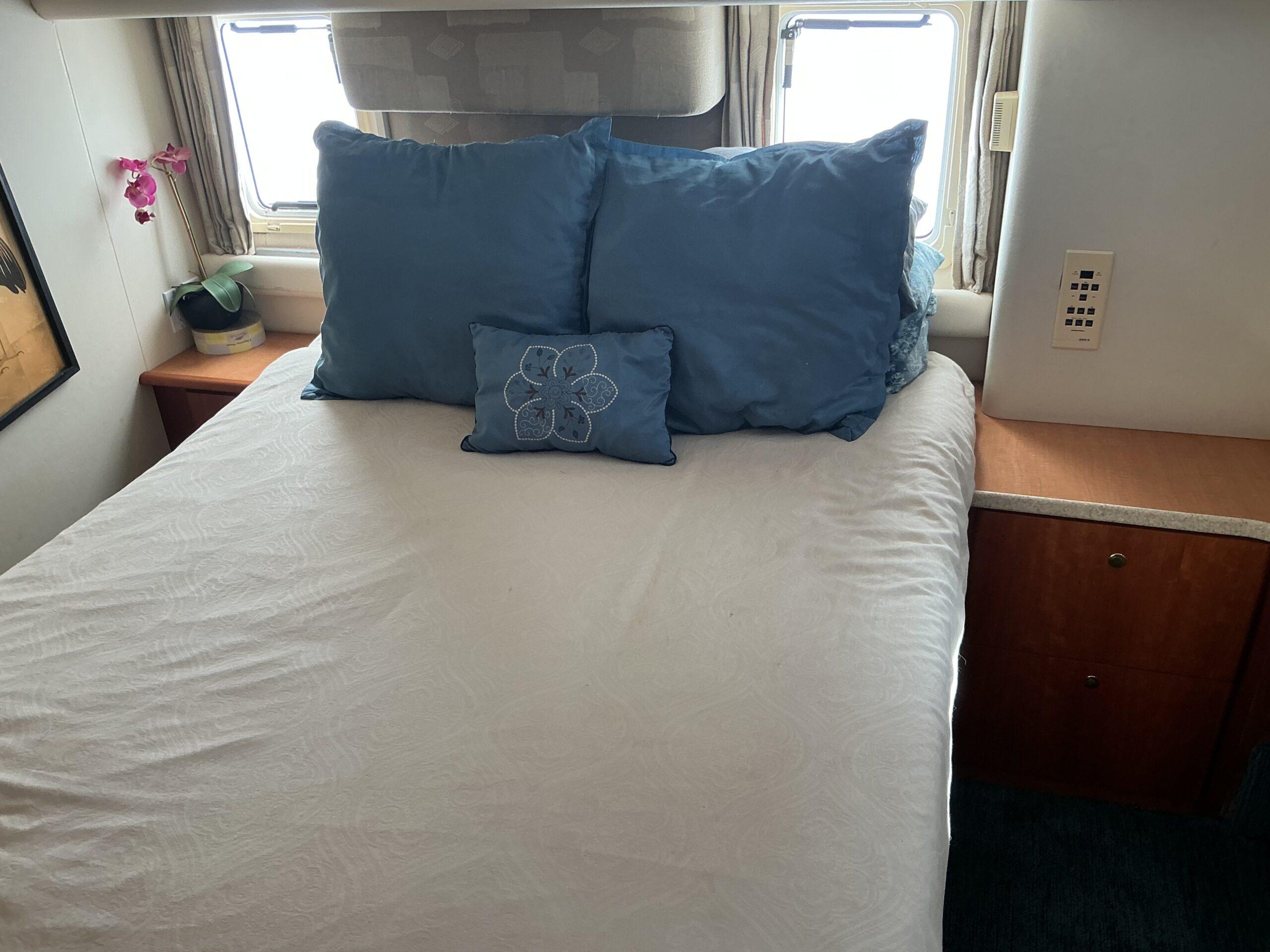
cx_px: 635
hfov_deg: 61.7
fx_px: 1064
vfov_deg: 48.2
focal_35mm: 29
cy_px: 476
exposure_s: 1/60
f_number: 1.8
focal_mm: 3
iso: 40
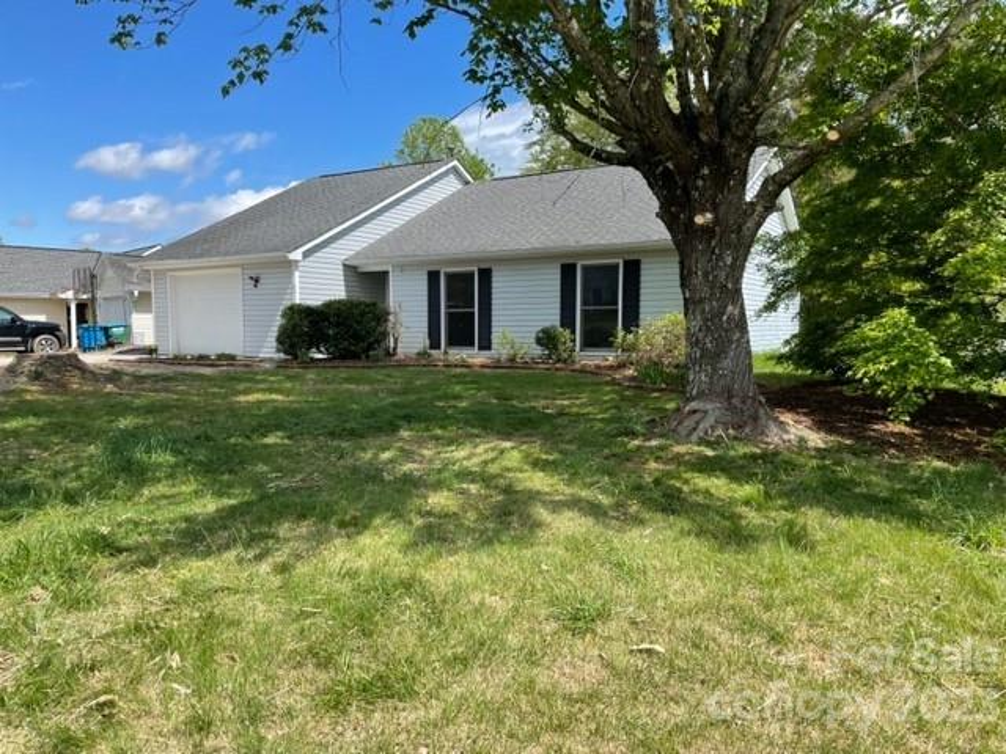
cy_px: 377
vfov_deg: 53.1
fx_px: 756
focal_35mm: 26
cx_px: 503
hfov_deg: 67.3
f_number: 1.6
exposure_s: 1/1715
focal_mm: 4.2
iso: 32
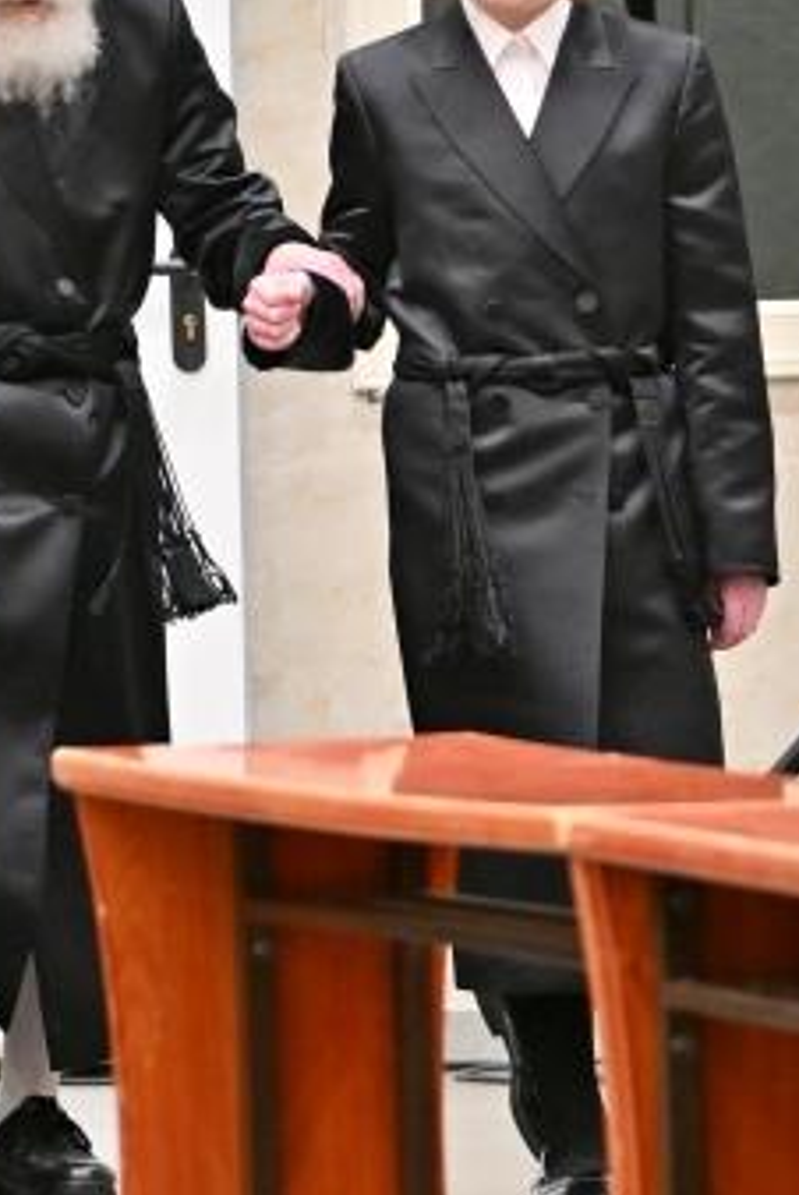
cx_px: 177
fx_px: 16577
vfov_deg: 4.1
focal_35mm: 499
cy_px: 265
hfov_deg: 2.8
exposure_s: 1/320
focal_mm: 110
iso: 320
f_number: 2.8
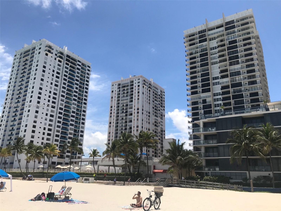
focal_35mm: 28
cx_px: 140
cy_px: 106
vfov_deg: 49.7
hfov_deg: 63.4
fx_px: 227
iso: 20
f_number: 1.8
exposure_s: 1/3831
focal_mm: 3.99
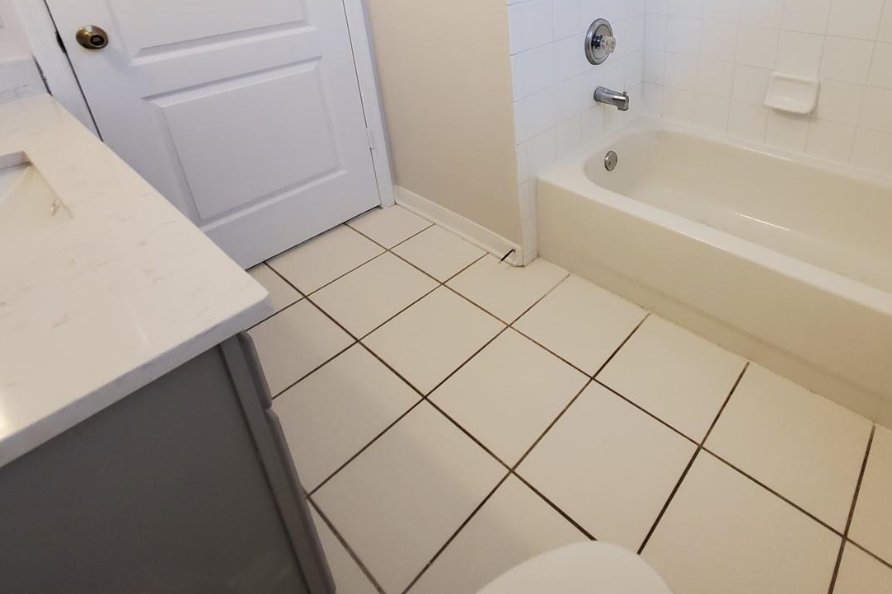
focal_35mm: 20
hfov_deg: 81.6
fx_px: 495
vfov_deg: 57.3
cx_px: 583
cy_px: 119
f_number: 2.2
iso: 320
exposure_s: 1/59
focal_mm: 1.8
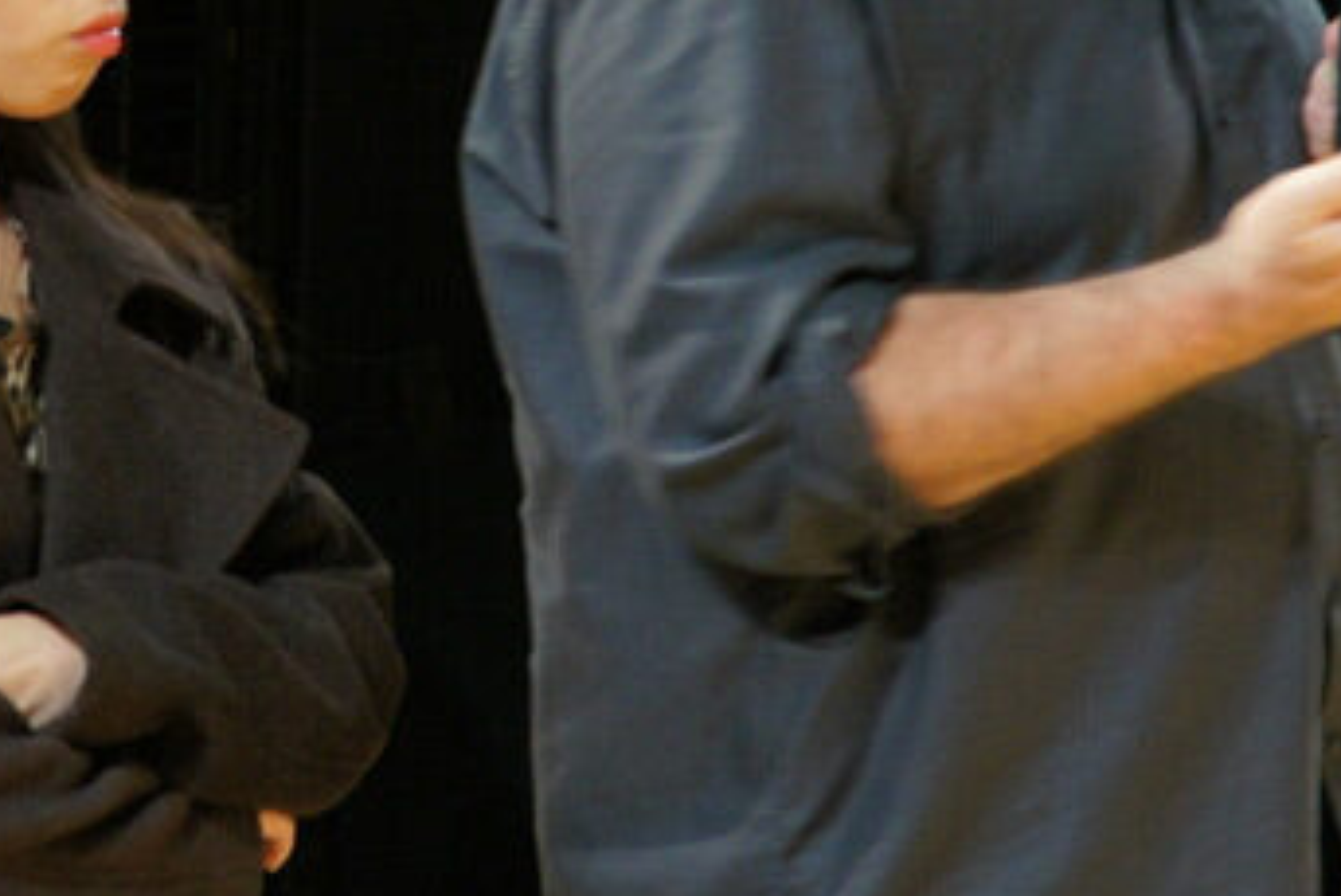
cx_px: 414
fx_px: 13682
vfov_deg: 3.7
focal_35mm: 367
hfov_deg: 5.6
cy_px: 68
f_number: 5.6
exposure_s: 1/40
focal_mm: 105
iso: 1600
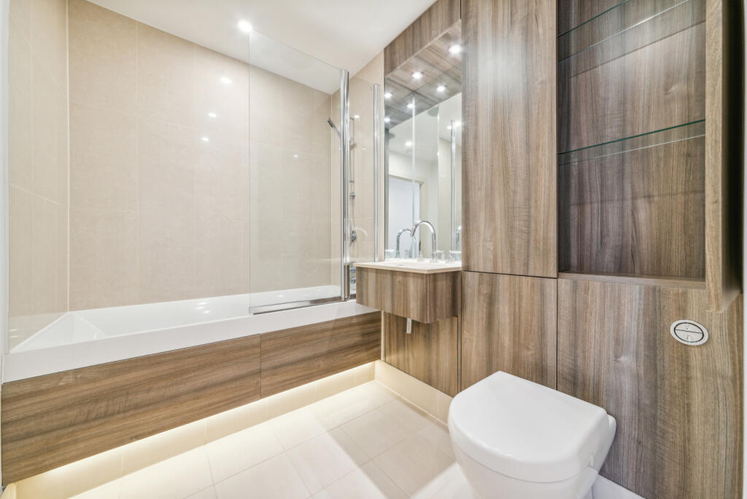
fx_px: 249
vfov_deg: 90.0
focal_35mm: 12
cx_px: 374
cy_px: 250
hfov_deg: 112.6
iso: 320
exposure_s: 1/3.33
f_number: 8
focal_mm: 12
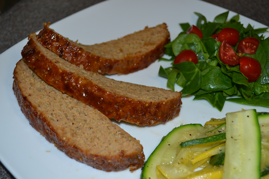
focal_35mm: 51
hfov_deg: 38.9
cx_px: 134
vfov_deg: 26.5
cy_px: 90
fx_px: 381
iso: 320
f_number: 5
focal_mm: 34
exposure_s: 1/60
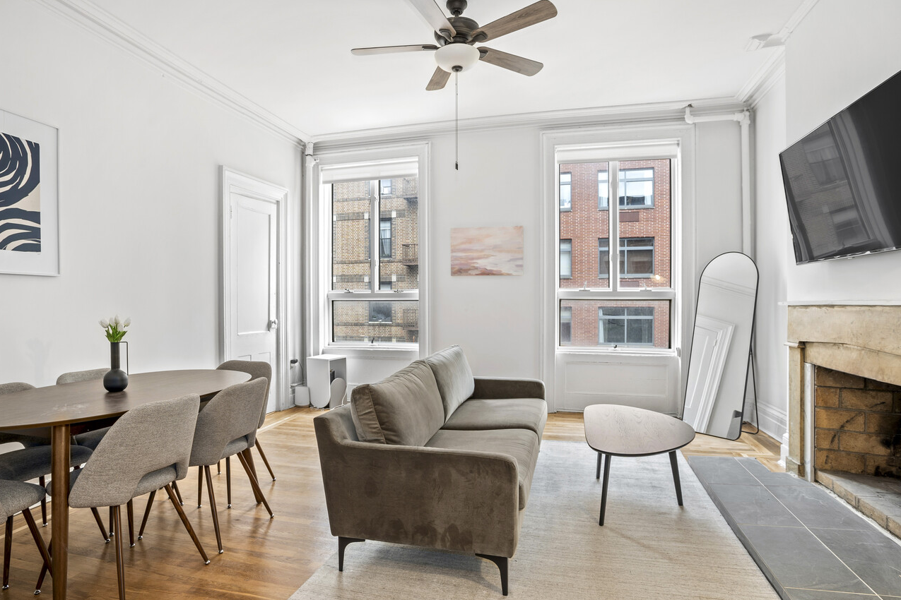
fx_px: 501
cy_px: 307
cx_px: 425
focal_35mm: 20
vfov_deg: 61.9
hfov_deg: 83.9
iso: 100
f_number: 8
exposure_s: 1.6
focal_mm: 17
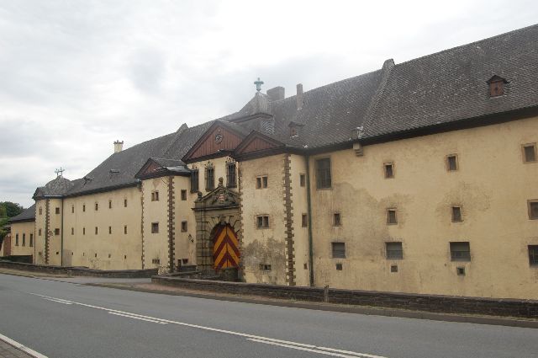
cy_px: 179
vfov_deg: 47.8
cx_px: 269
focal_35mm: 27
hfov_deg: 67.4
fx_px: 403
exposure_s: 1/160
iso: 400
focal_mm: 18
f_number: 9
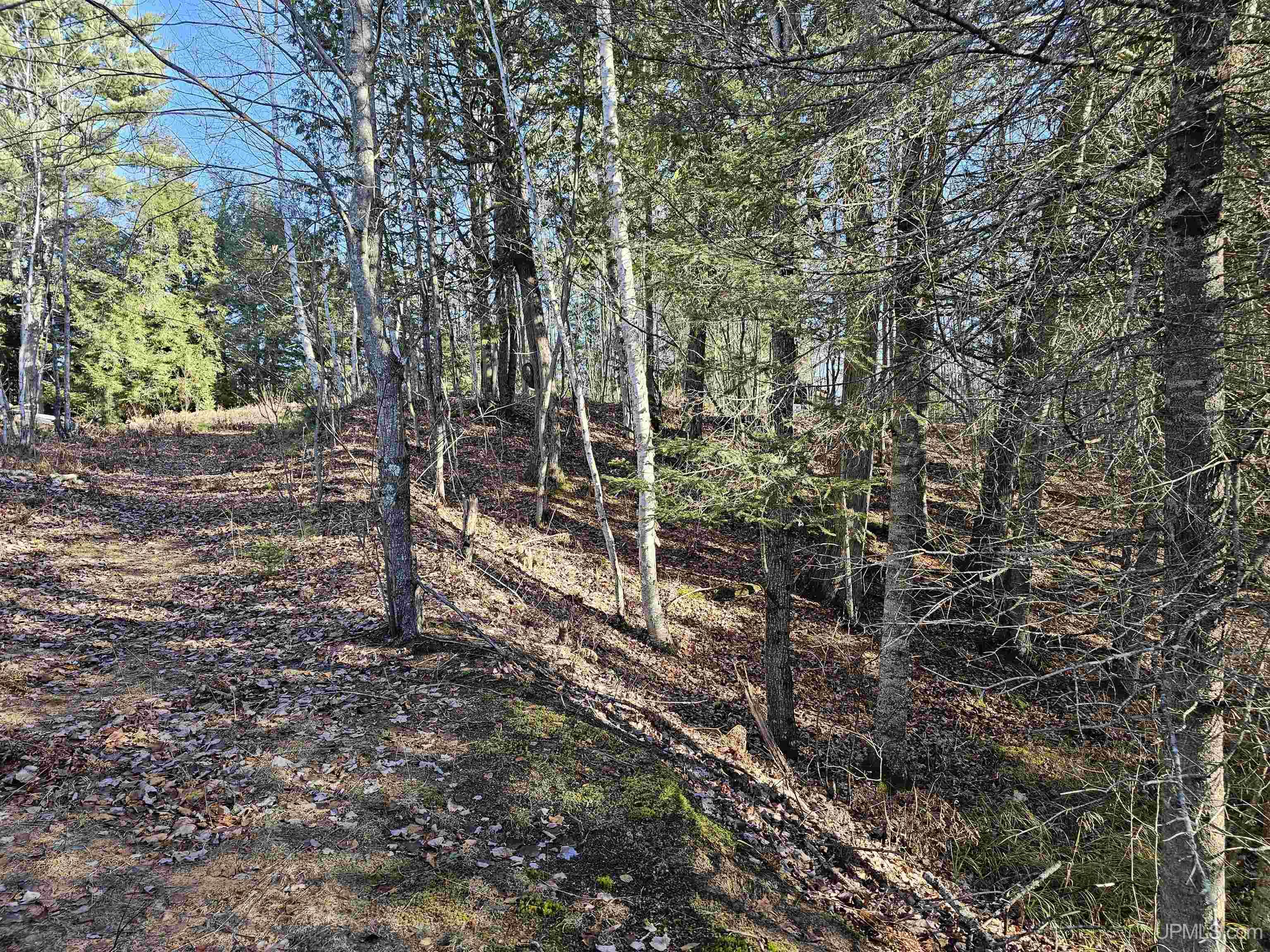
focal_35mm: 23
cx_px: 635
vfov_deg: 58.9
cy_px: 476
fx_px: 844
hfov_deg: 73.9
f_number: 1.7
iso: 25
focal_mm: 6.3
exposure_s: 1/120
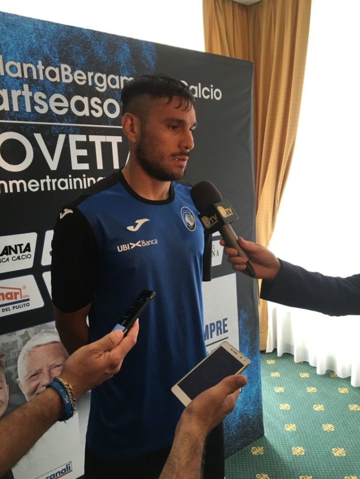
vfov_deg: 61.7
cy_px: 240
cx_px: 180
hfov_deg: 48.2
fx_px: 402
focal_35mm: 29
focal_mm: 4.15
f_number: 2.2
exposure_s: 1/33
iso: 50
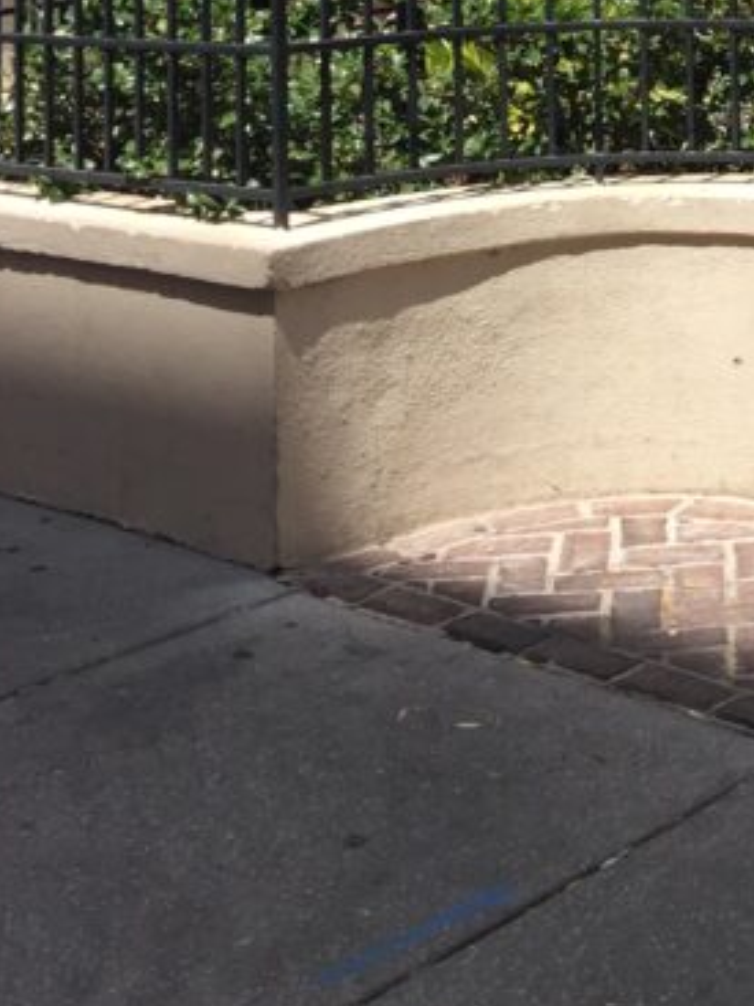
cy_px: -192
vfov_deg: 22.3
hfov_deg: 17.1
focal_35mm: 81
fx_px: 2354
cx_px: 979
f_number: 2.2
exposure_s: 1/1163
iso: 32
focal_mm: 4.15
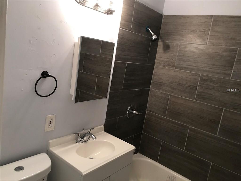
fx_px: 195
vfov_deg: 49.7
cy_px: 90
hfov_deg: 63.4
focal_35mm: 28
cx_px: 120
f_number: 1.8
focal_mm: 3.99
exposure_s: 1/30
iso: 32
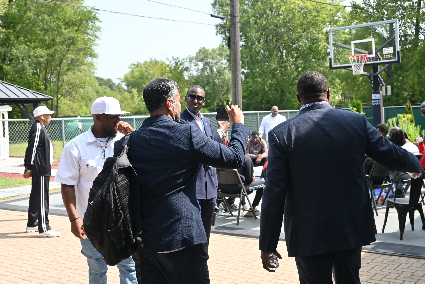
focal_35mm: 42
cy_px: 142
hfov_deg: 46.4
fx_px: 496
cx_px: 212
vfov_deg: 31.9
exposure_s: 1/2500
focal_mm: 28
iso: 900
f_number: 4.5
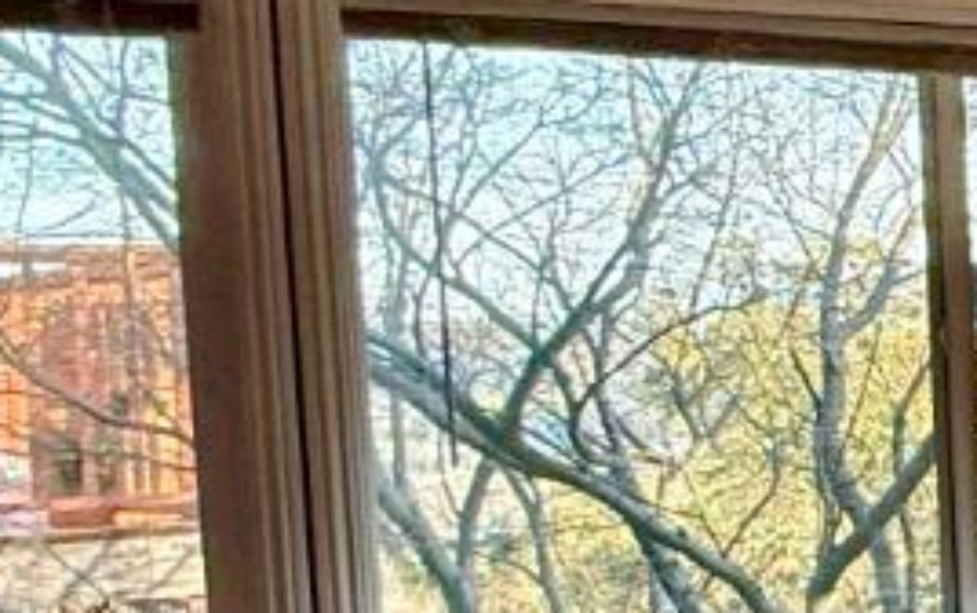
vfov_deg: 15.7
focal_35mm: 83
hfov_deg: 15.8
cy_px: 400
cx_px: 2216
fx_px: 2212
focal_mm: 2.22
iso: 64
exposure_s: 1/181
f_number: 2.2
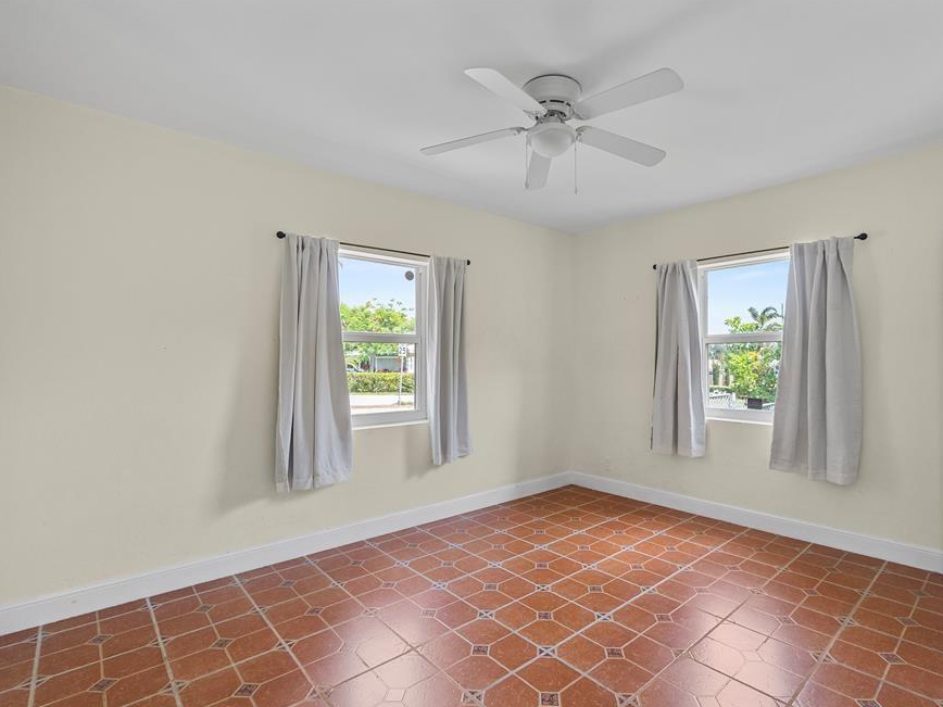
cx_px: 505
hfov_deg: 90.9
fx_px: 463
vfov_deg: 74.7
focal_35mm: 17
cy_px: 366
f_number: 5
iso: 320
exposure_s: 1/15
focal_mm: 10
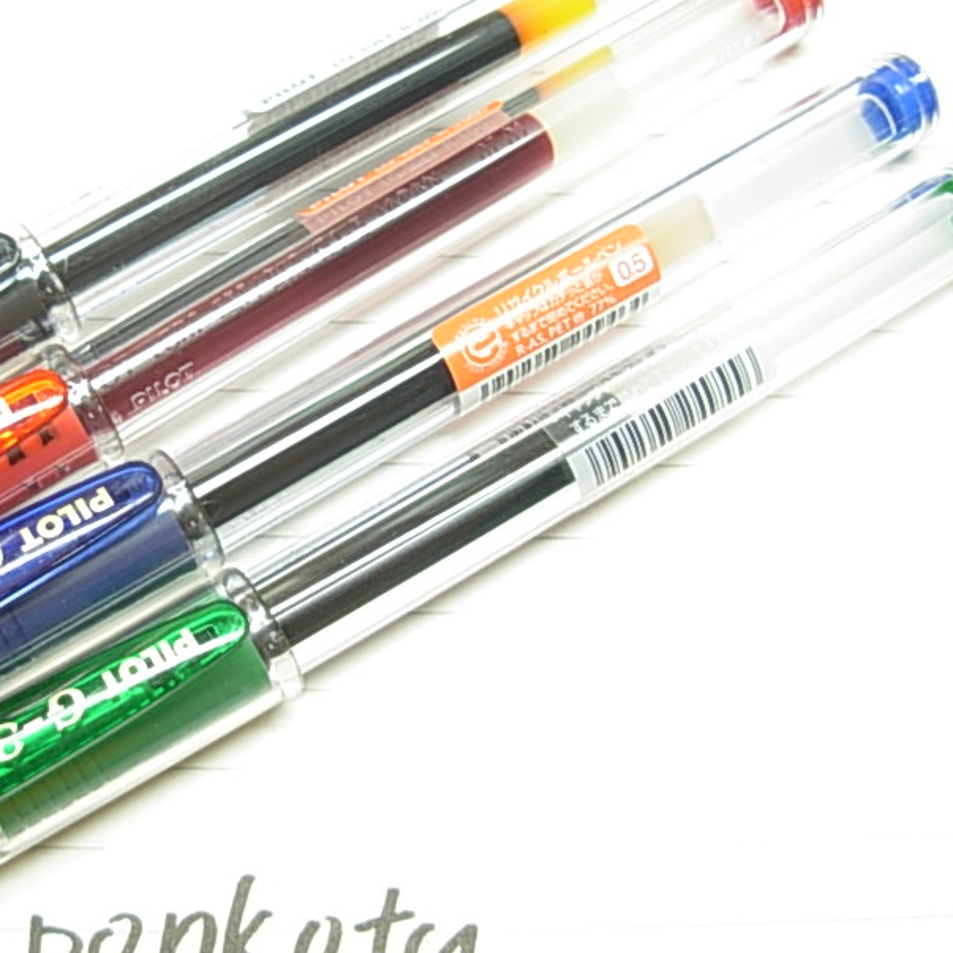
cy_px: 425
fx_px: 1775
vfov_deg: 30.0
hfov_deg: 29.6
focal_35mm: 57
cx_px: 253
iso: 79
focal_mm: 6.3
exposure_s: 1/11.9
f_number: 2.9
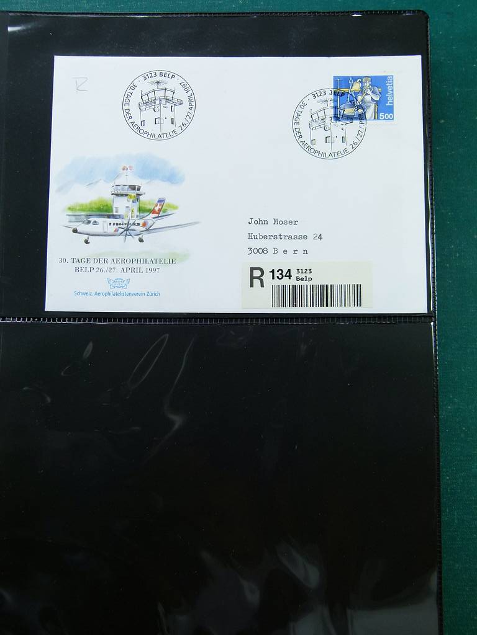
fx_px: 717
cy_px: 318
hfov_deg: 36.8
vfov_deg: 47.9
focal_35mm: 39
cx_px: 238
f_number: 3.1
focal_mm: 7
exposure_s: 1/80
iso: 100
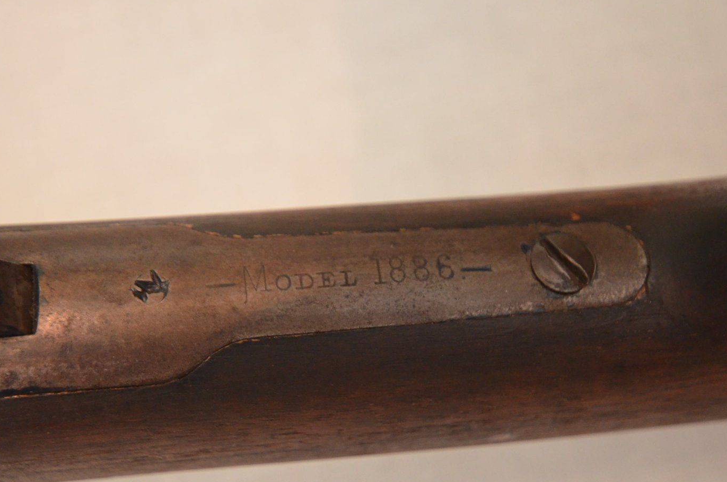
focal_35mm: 45
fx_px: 907
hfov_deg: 43.4
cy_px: 297
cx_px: 278
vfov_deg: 29.6
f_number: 4.5
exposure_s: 1/60
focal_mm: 24
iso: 2500
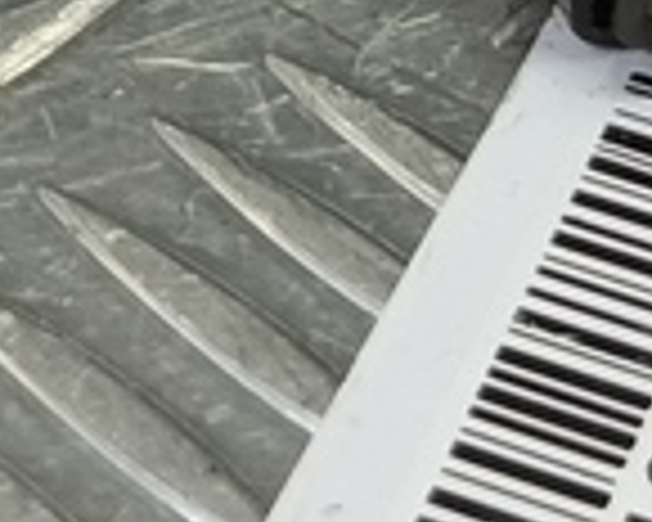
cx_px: 126
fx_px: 3068
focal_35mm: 159
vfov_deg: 8.9
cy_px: -693
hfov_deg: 12.1
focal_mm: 4.11
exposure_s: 1/50
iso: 130
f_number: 1.6
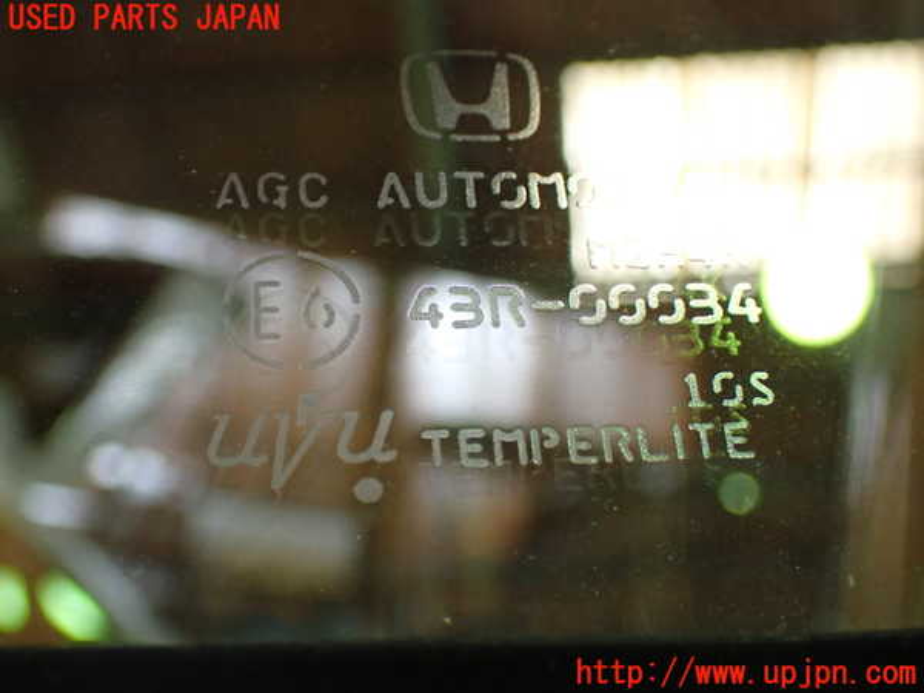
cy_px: 346
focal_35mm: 44
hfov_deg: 42.9
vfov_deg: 32.9
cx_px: 462
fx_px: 1174
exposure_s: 1/80
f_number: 2.9
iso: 800
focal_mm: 7.84
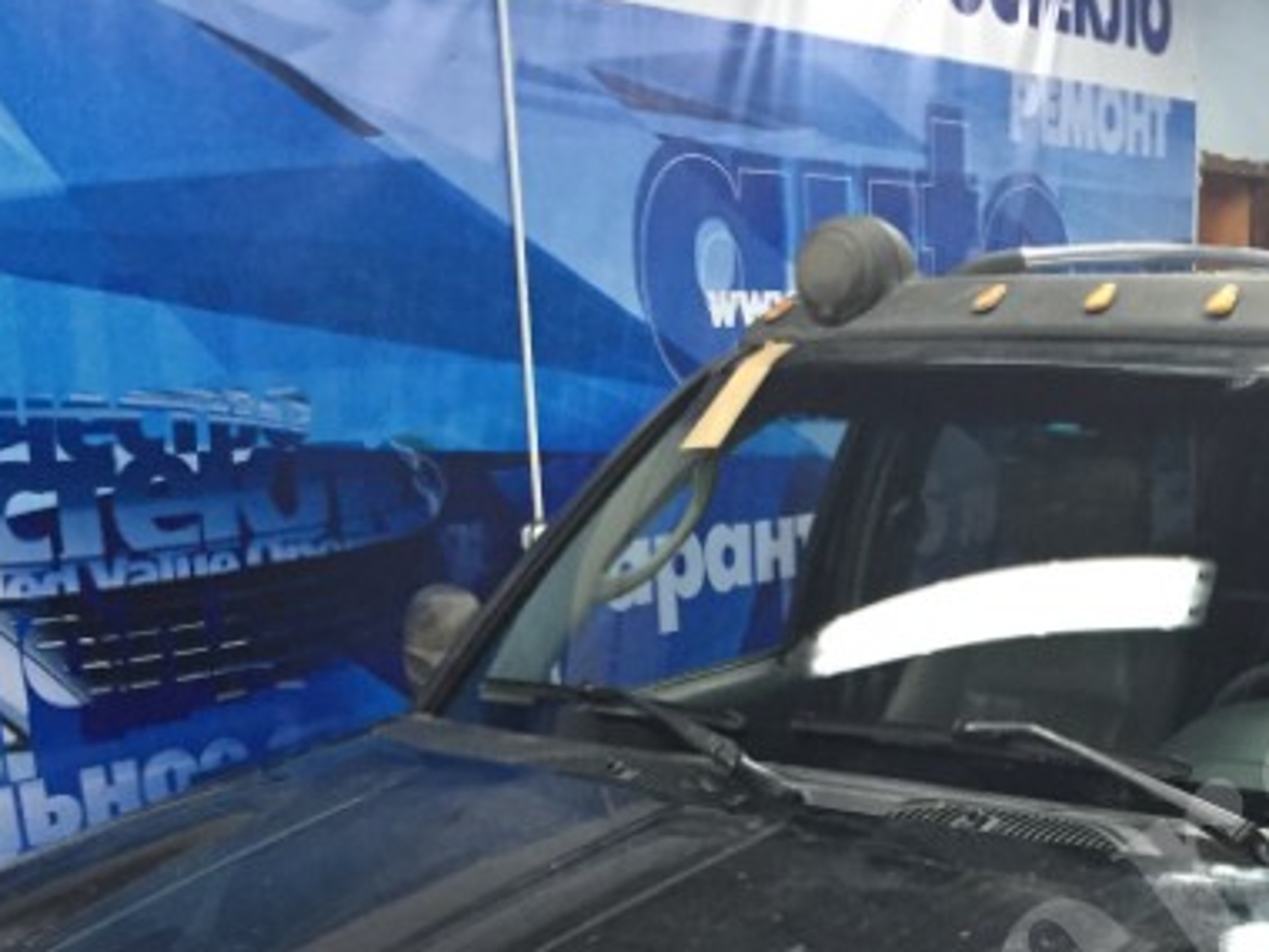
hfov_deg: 30.8
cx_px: 1032
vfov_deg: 23.0
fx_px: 2236
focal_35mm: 61
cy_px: 965
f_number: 2.2
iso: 250
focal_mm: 4.15
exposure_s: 1/33
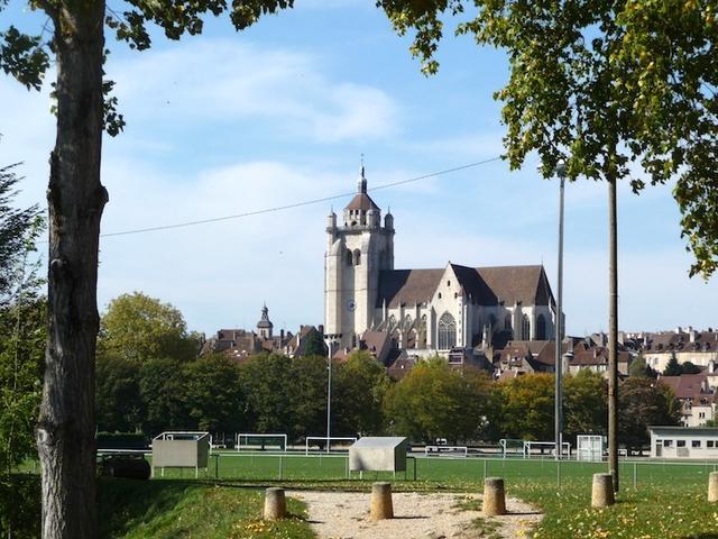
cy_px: 270
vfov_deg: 12.5
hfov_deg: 16.6
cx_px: 359
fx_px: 2468
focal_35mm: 119
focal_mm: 20.3
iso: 100
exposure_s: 1/800
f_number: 4.7
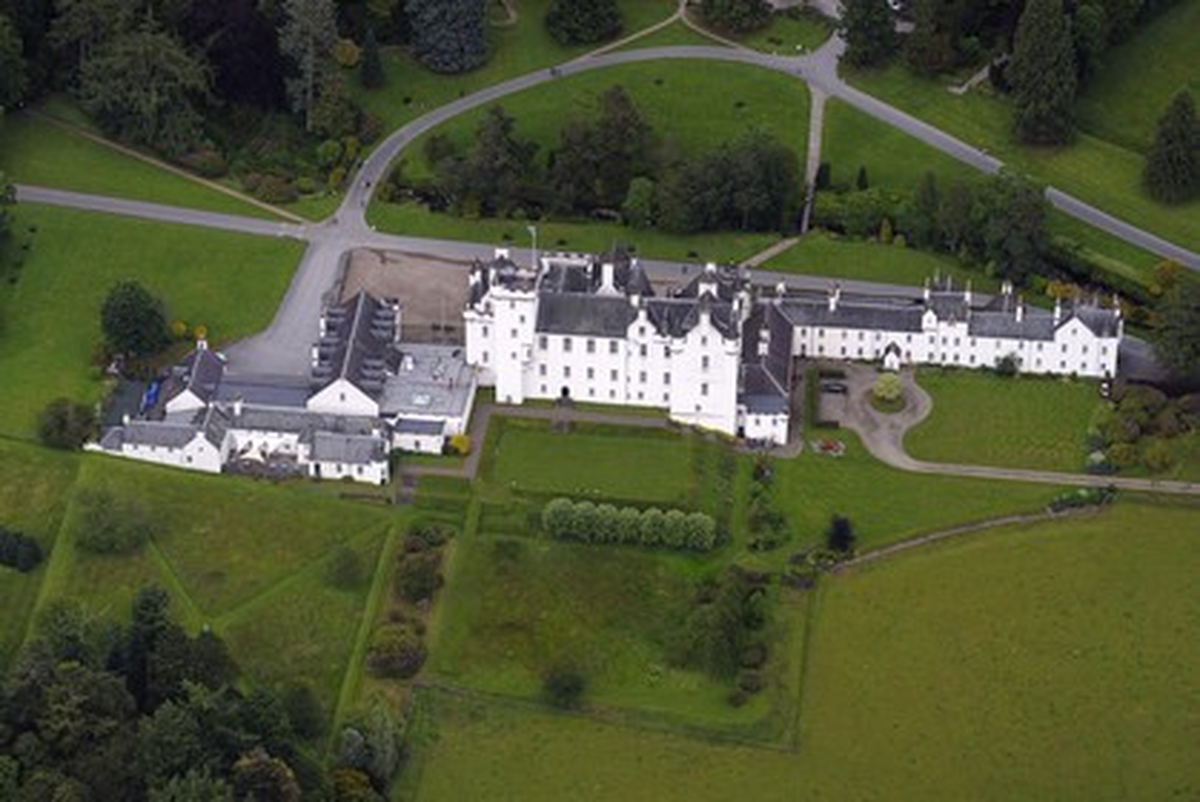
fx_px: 4069
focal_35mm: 122
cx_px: 600
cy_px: 401
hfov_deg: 16.8
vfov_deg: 11.3
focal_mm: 122
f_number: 6.3
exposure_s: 1/800
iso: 400
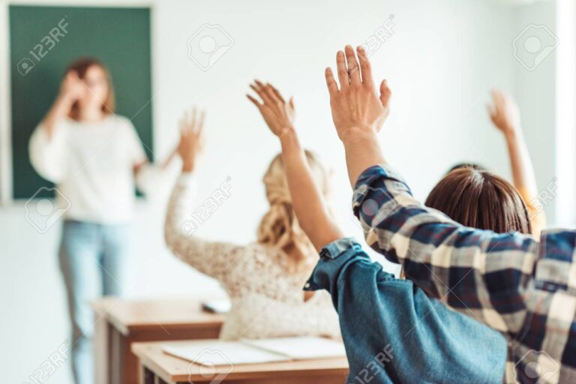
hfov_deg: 23.9
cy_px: 192
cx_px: 288
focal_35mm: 85
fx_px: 1360
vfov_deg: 16.1
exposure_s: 1/200
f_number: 2.2
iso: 640
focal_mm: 85
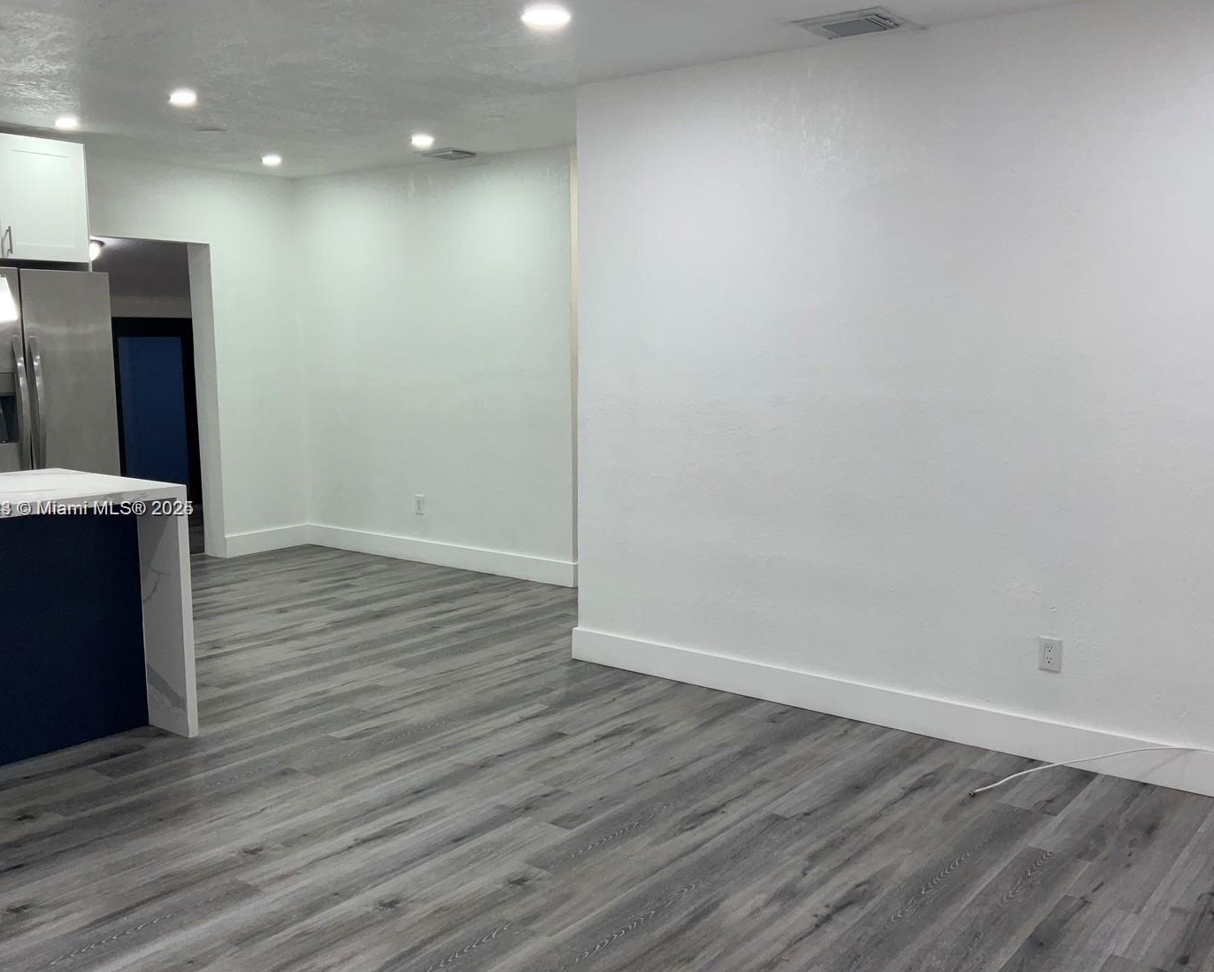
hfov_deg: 54.2
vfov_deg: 44.5
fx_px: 1186
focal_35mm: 33
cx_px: 619
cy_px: 510
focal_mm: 3
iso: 25
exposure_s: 1/60
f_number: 1.8
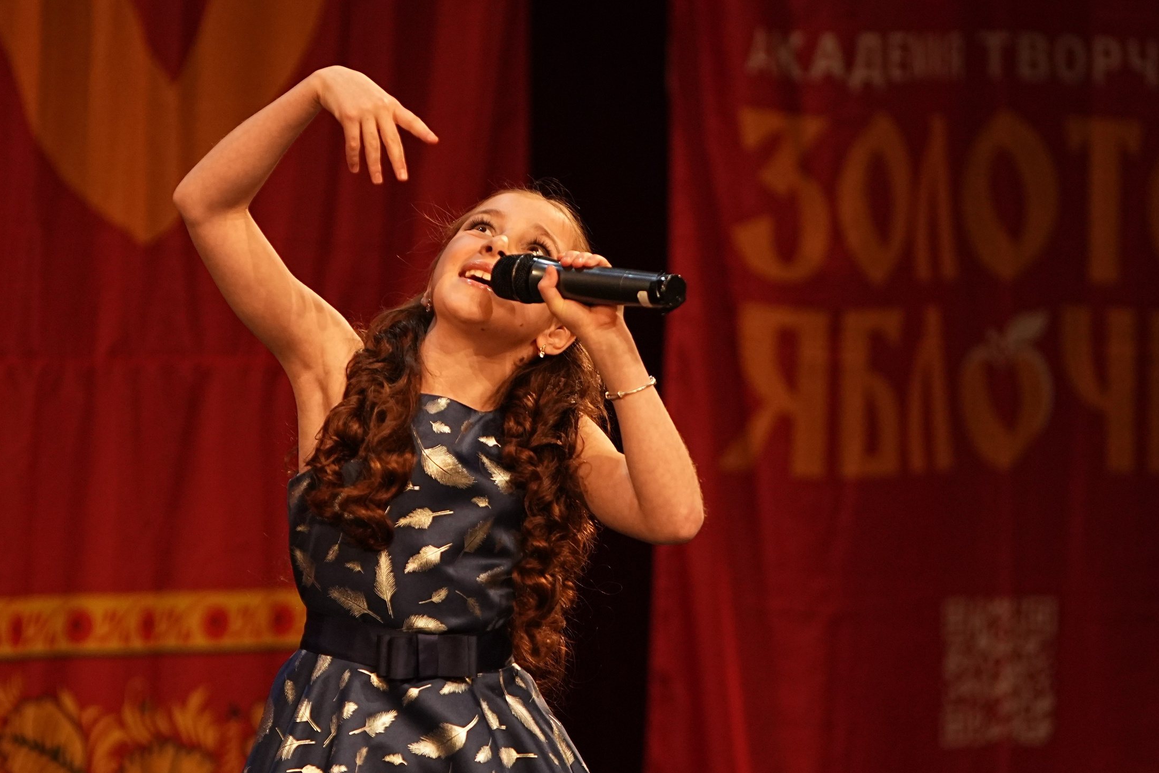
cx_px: 483
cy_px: 429
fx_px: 9915
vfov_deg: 4.5
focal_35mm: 308
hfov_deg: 6.7
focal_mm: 175
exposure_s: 1/500
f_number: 2.8
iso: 1600
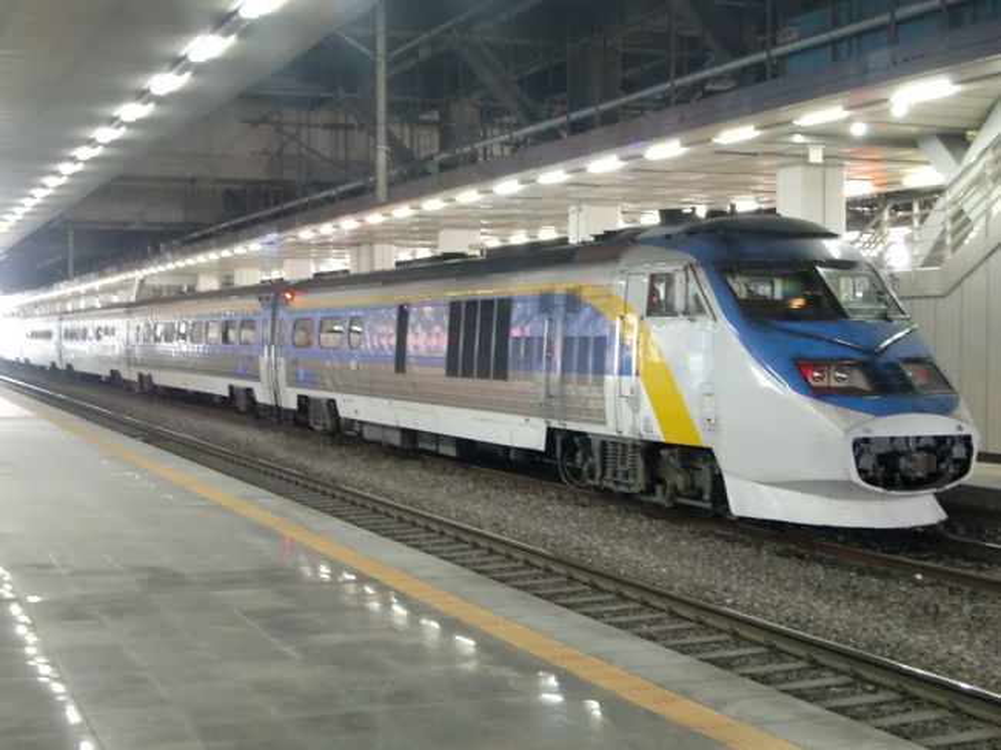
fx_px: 1590
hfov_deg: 34.9
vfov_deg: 26.5
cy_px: 375
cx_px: 500
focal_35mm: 55
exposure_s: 1/8
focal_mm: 9.8
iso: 400
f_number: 3.6
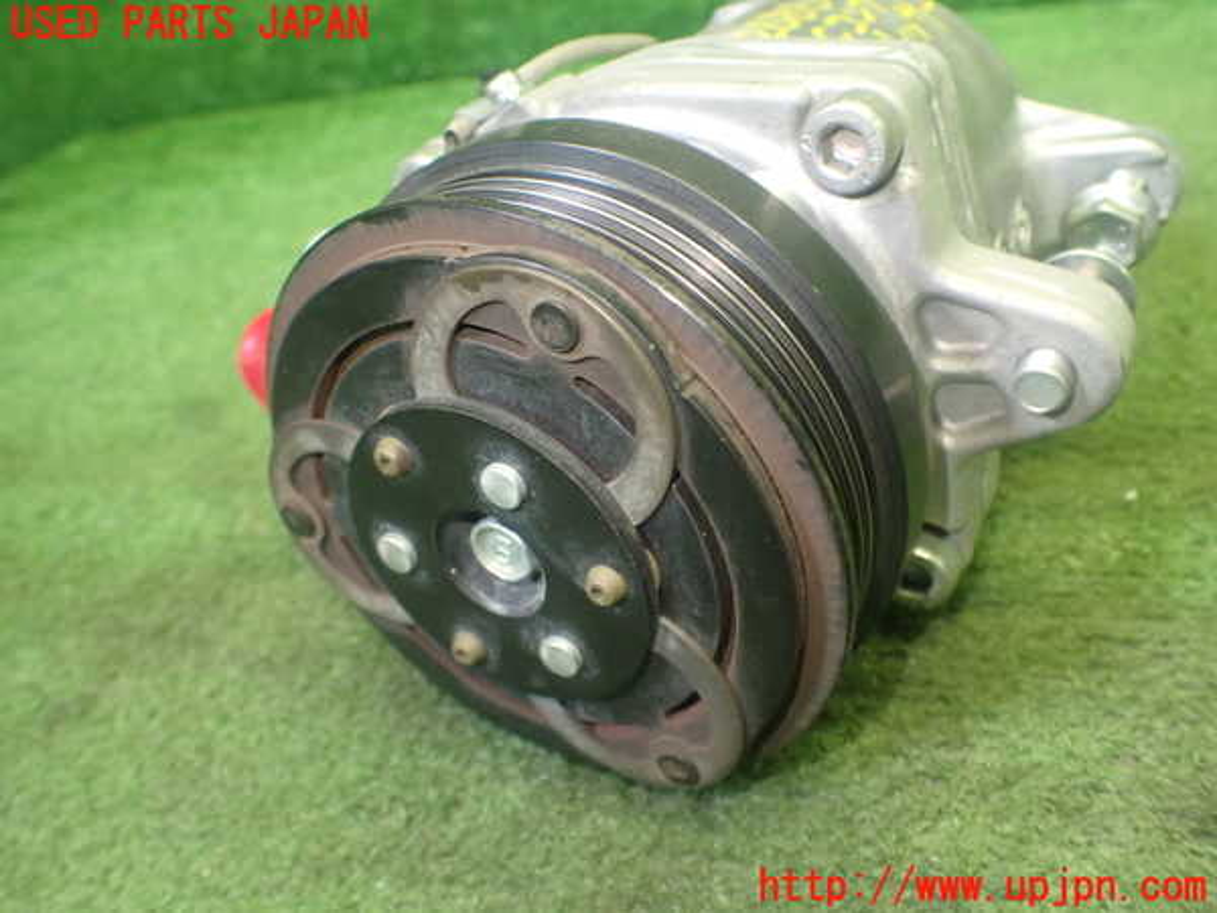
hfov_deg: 60.0
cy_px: 456
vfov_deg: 46.8
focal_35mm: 30
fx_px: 1055
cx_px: 608
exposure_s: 1/125
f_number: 2.3
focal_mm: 5.4
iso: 800
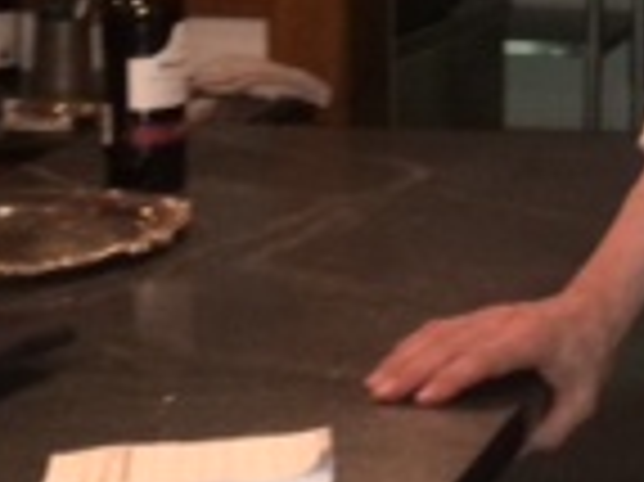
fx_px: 2491
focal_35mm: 134
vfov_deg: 10.9
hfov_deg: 13.7
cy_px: -14
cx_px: 1018
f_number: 2.2
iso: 320
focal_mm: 4.12
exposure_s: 1/16
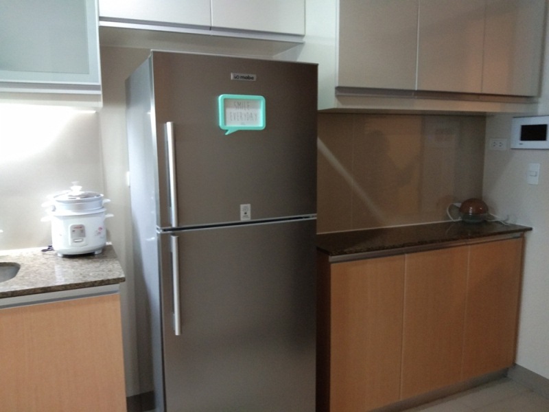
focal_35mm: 31
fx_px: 492
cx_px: 274
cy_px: 206
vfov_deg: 45.4
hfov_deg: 58.4
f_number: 2.2
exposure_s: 1/14.3
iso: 400
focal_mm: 3.69
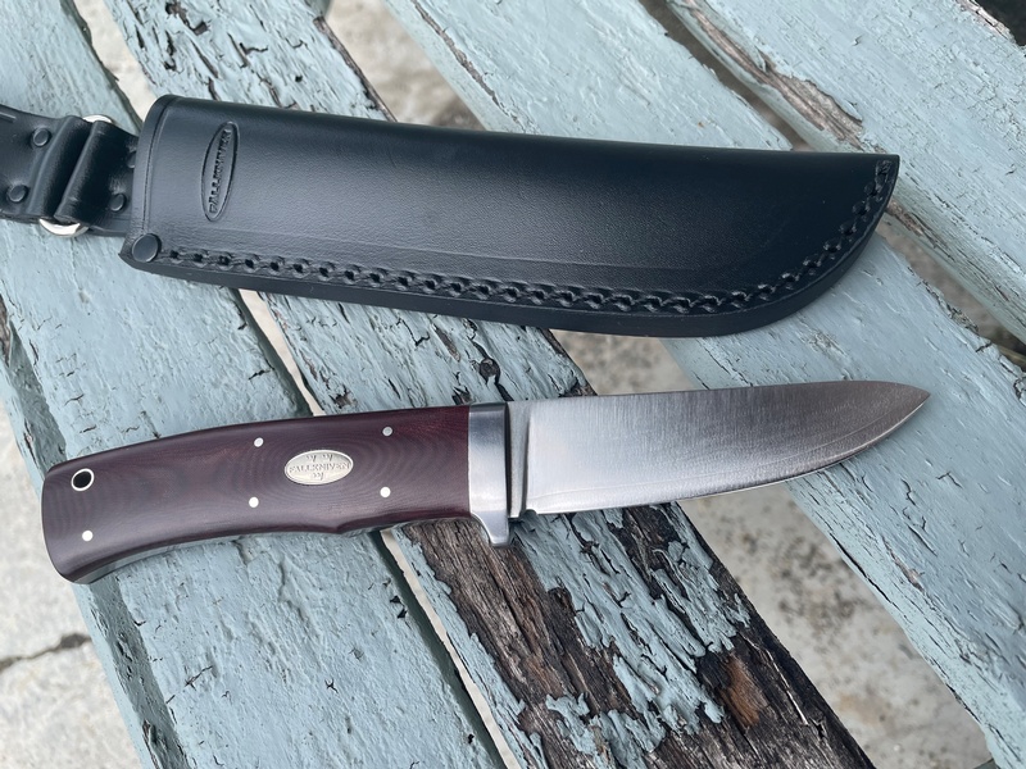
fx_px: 771
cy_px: 384
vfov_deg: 53.1
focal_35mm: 26
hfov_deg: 67.3
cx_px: 513
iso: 32
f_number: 1.6
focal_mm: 4.2
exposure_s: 1/824
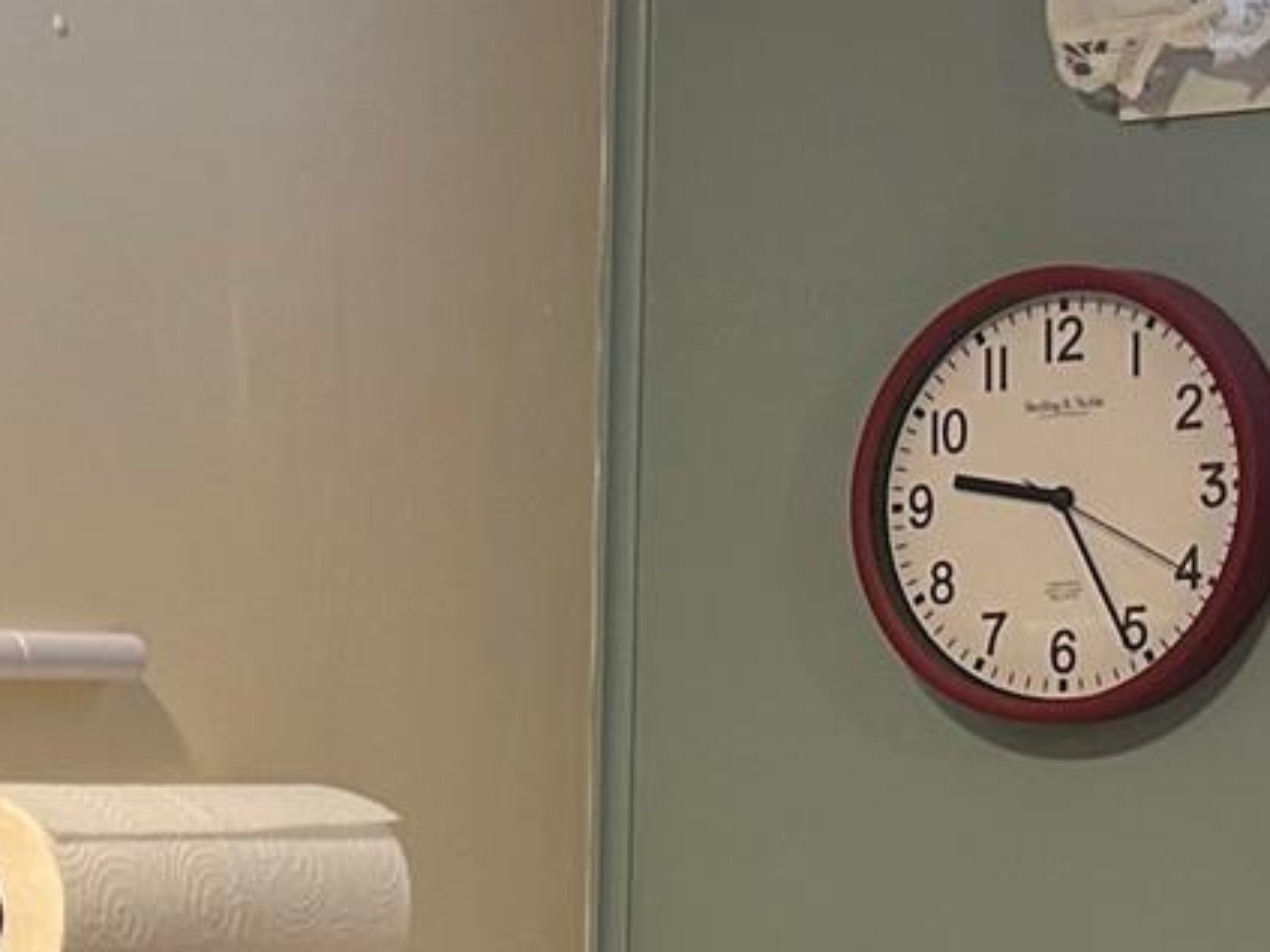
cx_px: 84
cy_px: 1433
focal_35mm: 126
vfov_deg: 11.3
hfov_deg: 15.4
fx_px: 4621
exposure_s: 1/60
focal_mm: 5.7
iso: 100
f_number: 1.5
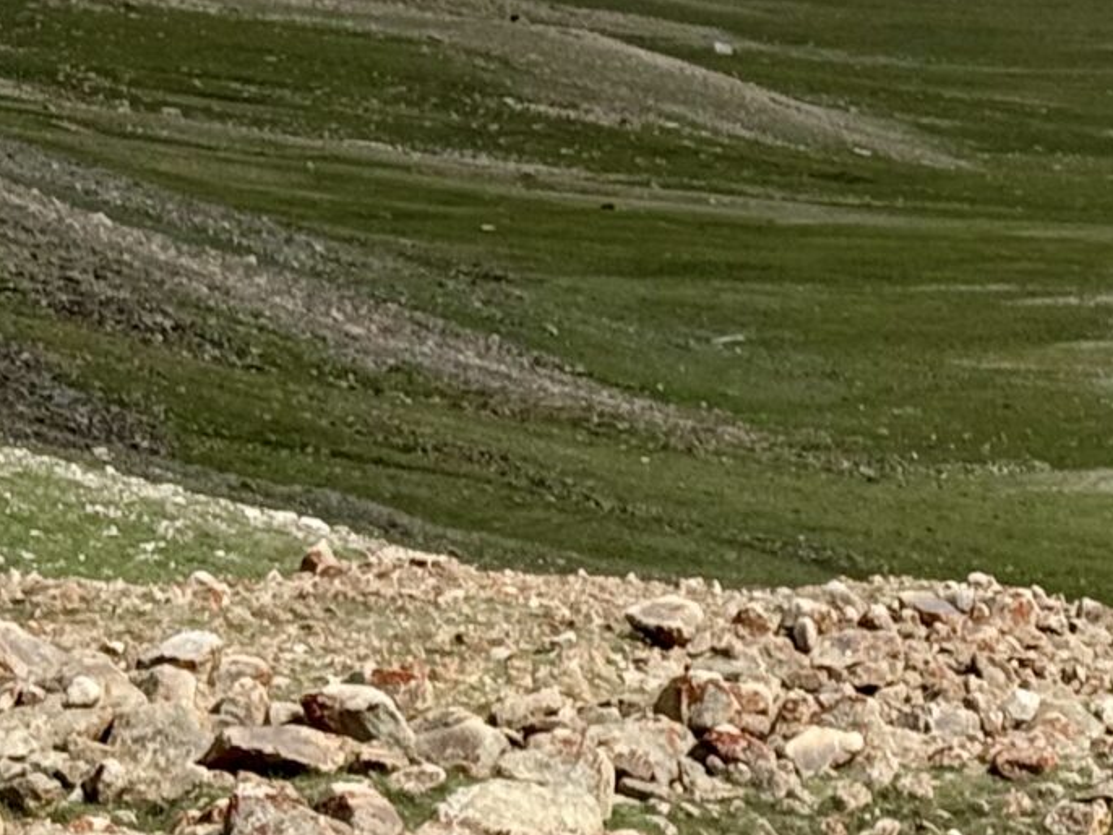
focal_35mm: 179
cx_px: 1911
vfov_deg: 8.2
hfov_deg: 10.5
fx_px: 5757
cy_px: -344
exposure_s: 1/7092
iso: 64
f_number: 1.78
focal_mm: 6.76
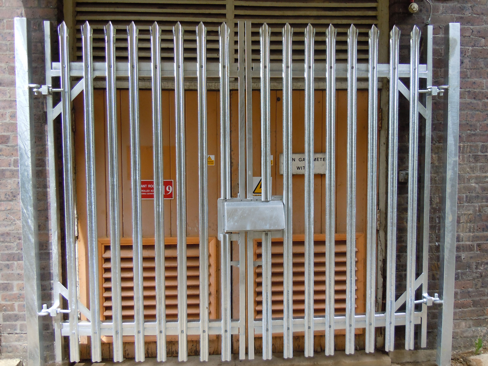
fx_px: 423
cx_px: 244
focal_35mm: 30
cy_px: 183
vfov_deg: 46.8
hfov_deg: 60.0
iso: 200
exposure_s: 1/125
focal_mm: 5.4
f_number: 3.5
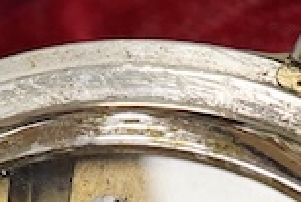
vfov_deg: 4.1
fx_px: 2745
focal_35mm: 328
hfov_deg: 6.3
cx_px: 198
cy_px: 463
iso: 2500
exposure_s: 1/400
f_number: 8
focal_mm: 30
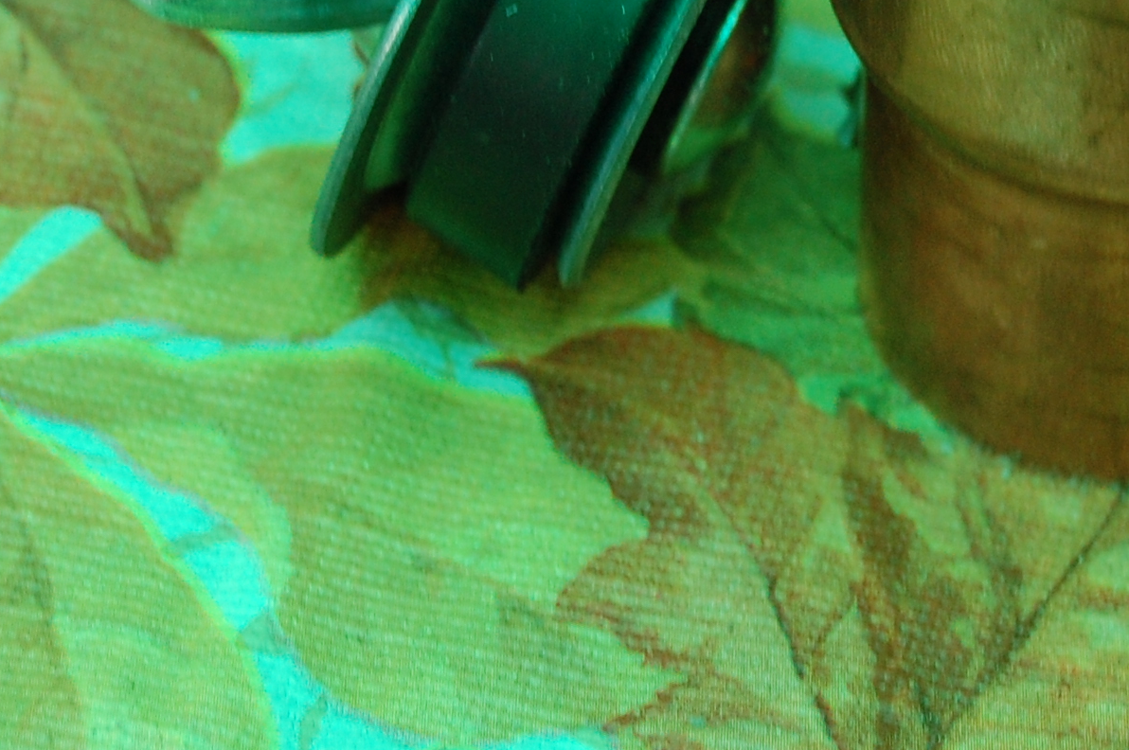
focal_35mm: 208
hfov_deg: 9.9
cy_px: -35
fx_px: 6524
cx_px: 942
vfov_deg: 6.6
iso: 640
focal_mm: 55
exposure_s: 1/60
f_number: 5.6
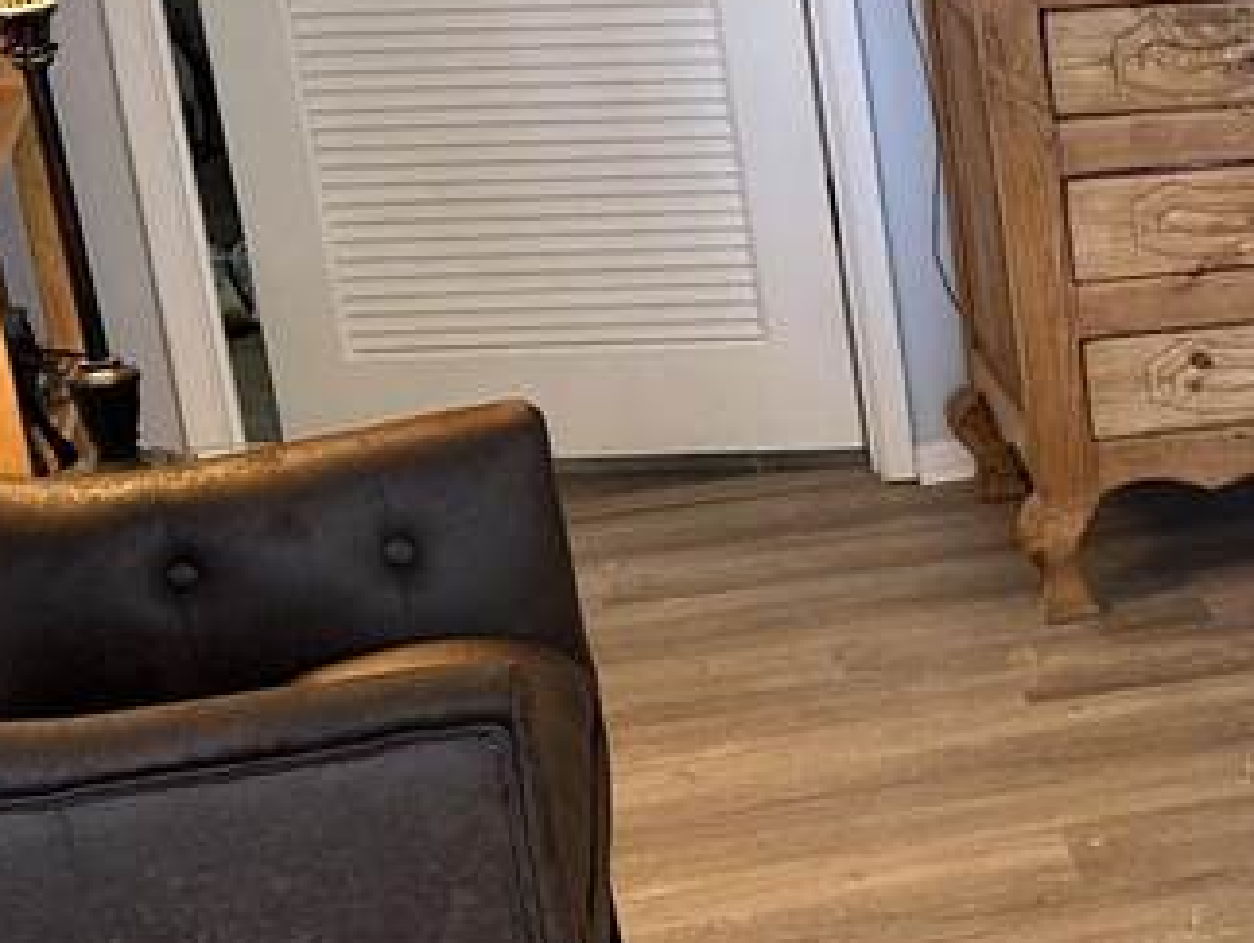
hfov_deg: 17.9
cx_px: 1999
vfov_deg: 15.6
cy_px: 442
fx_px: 3445
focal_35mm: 95
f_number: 1.78
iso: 160
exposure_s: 1/60
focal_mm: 6.86
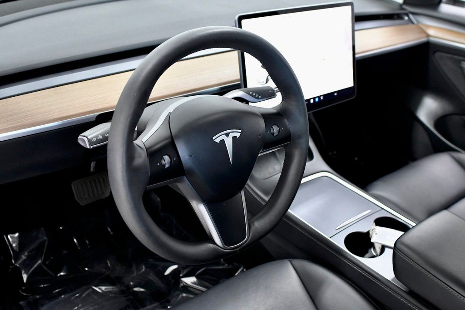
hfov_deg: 53.1
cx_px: 232
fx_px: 465
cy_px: 155
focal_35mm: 36
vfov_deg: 36.9
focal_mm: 24
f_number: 3.5
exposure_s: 1/250
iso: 2500
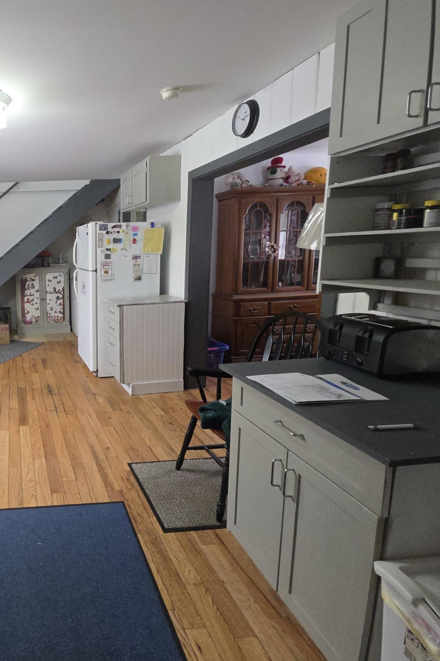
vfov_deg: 86.9
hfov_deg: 55.8
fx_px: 348
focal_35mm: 19
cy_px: 318
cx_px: 44
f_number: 1.9
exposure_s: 1/120
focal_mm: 2.2
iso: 250
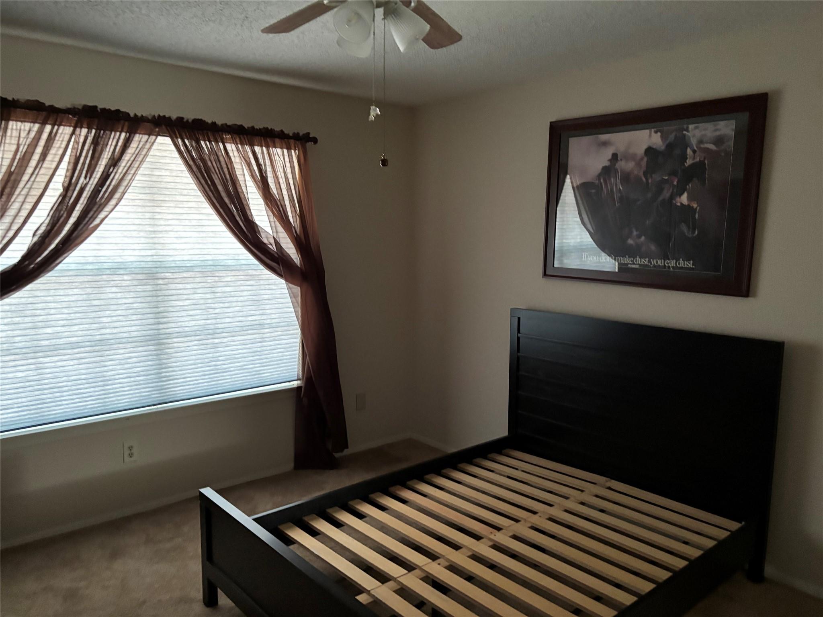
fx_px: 618
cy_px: 308
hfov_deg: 67.3
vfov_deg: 53.1
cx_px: 412
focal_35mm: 26
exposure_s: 1/39
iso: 640
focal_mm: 5.96
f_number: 1.6
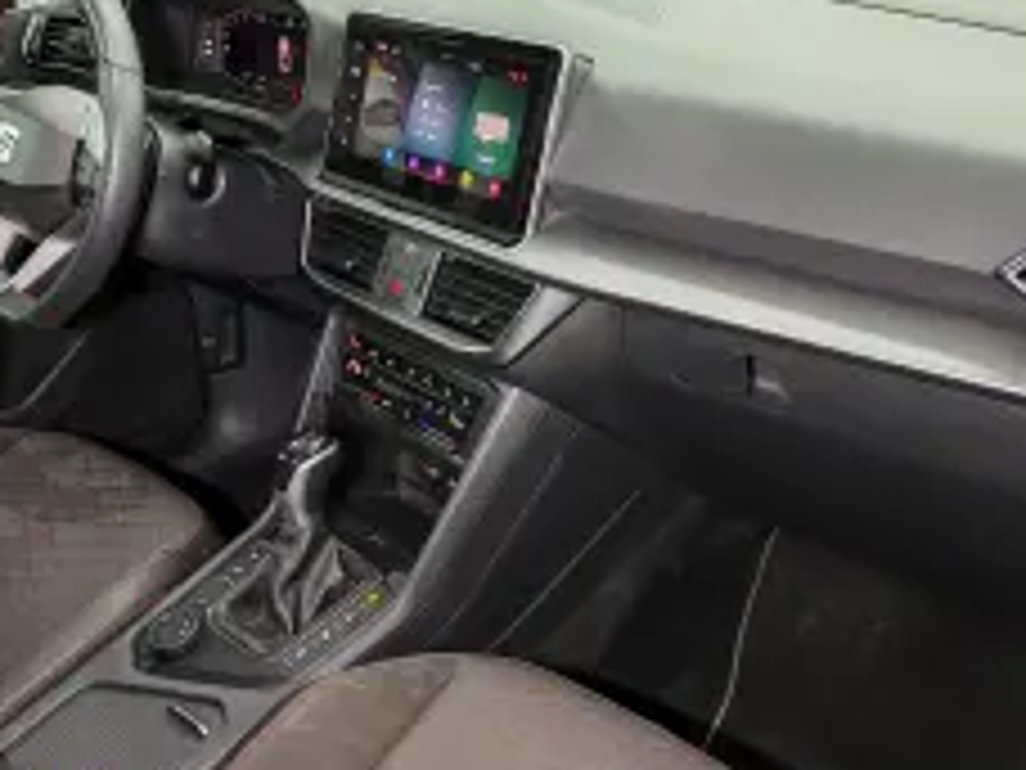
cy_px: 360
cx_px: 472
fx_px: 1215
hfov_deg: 45.7
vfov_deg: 35.1
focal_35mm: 41
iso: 640
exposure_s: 1/50
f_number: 1.6
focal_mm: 5.4
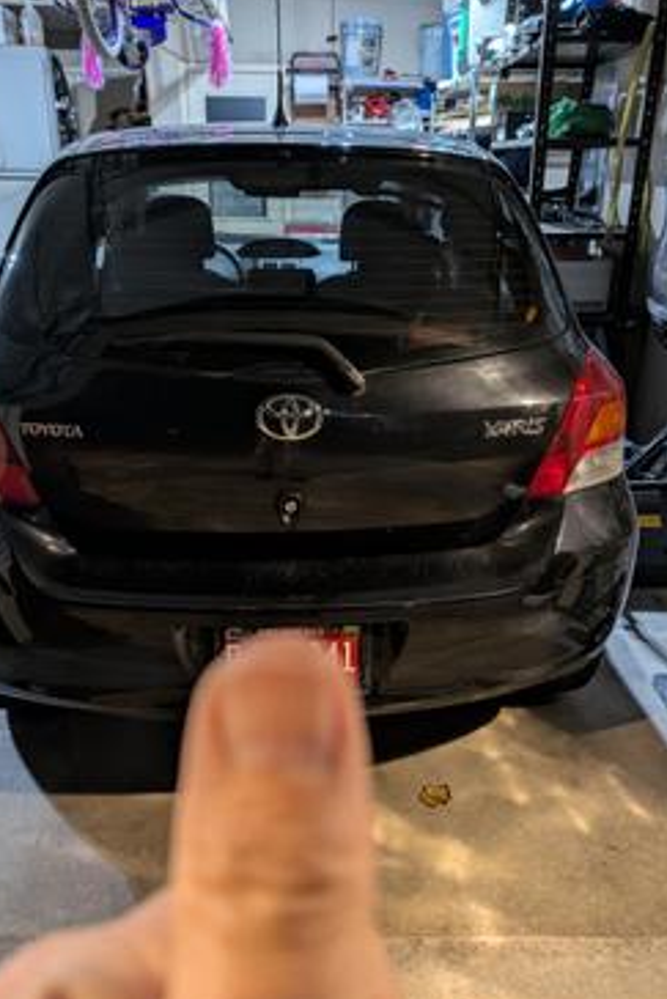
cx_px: 316
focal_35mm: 27
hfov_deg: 47.9
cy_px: 502
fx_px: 750
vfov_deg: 67.4
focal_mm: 5.43
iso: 190
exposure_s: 1/15
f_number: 1.89
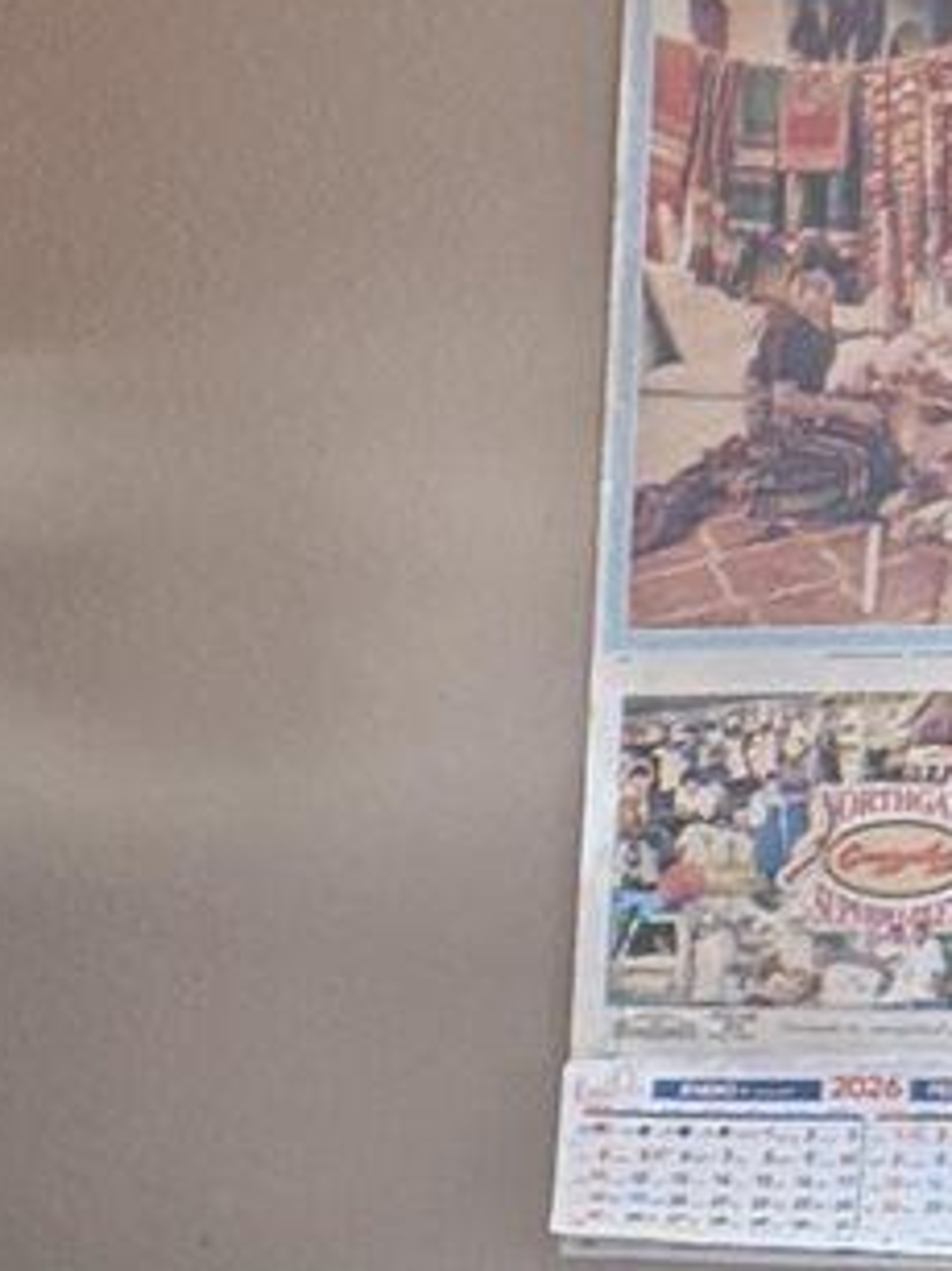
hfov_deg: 7.4
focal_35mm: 180
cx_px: -1747
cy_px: 1606
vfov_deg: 10.8
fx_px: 6605
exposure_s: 1/60
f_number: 1.78
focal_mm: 6.76
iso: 320
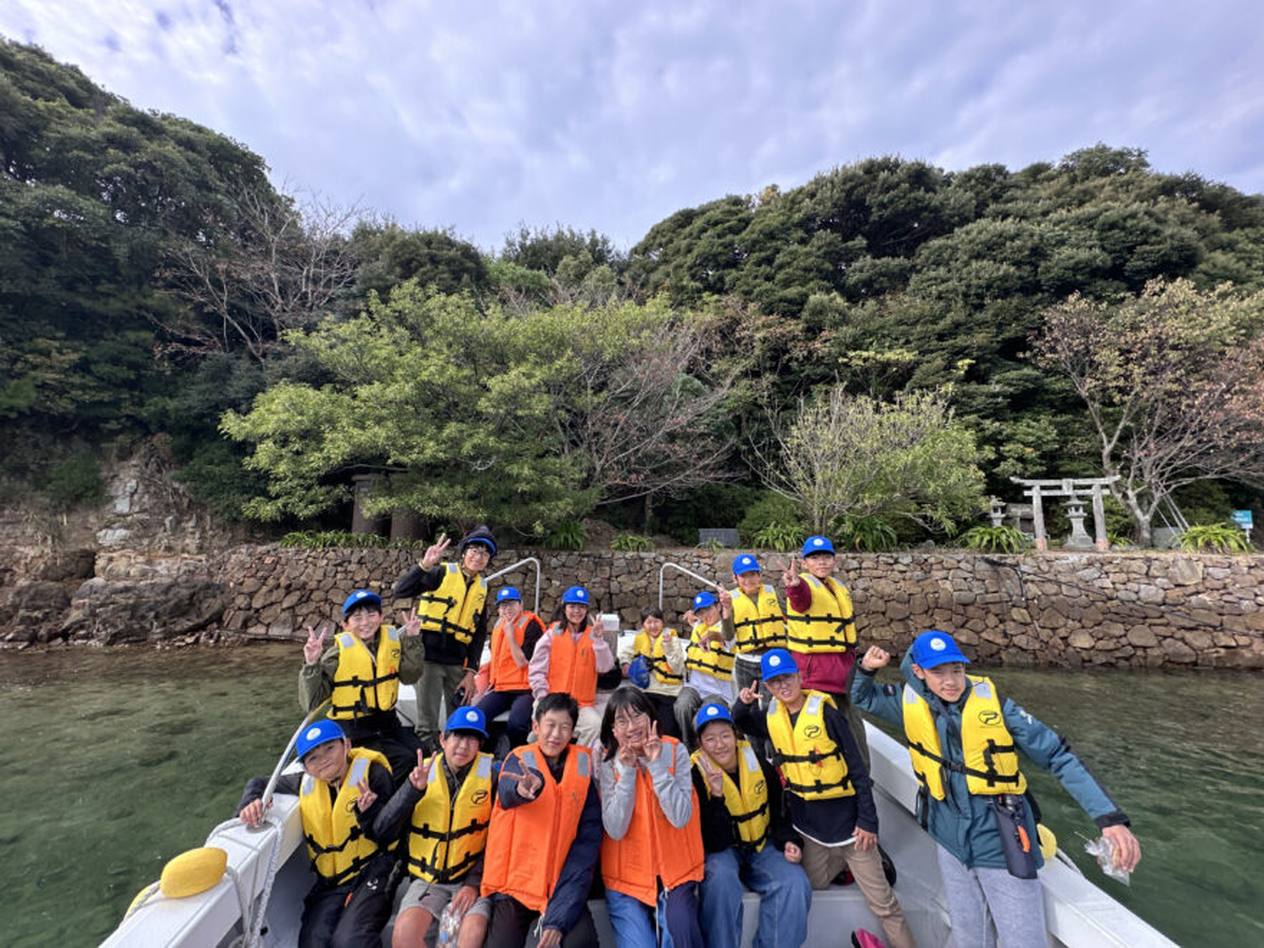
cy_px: 474
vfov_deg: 85.7
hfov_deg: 102.1
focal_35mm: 14
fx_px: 511
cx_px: 632
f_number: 2.2
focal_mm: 2.22
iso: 40
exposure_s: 1/456
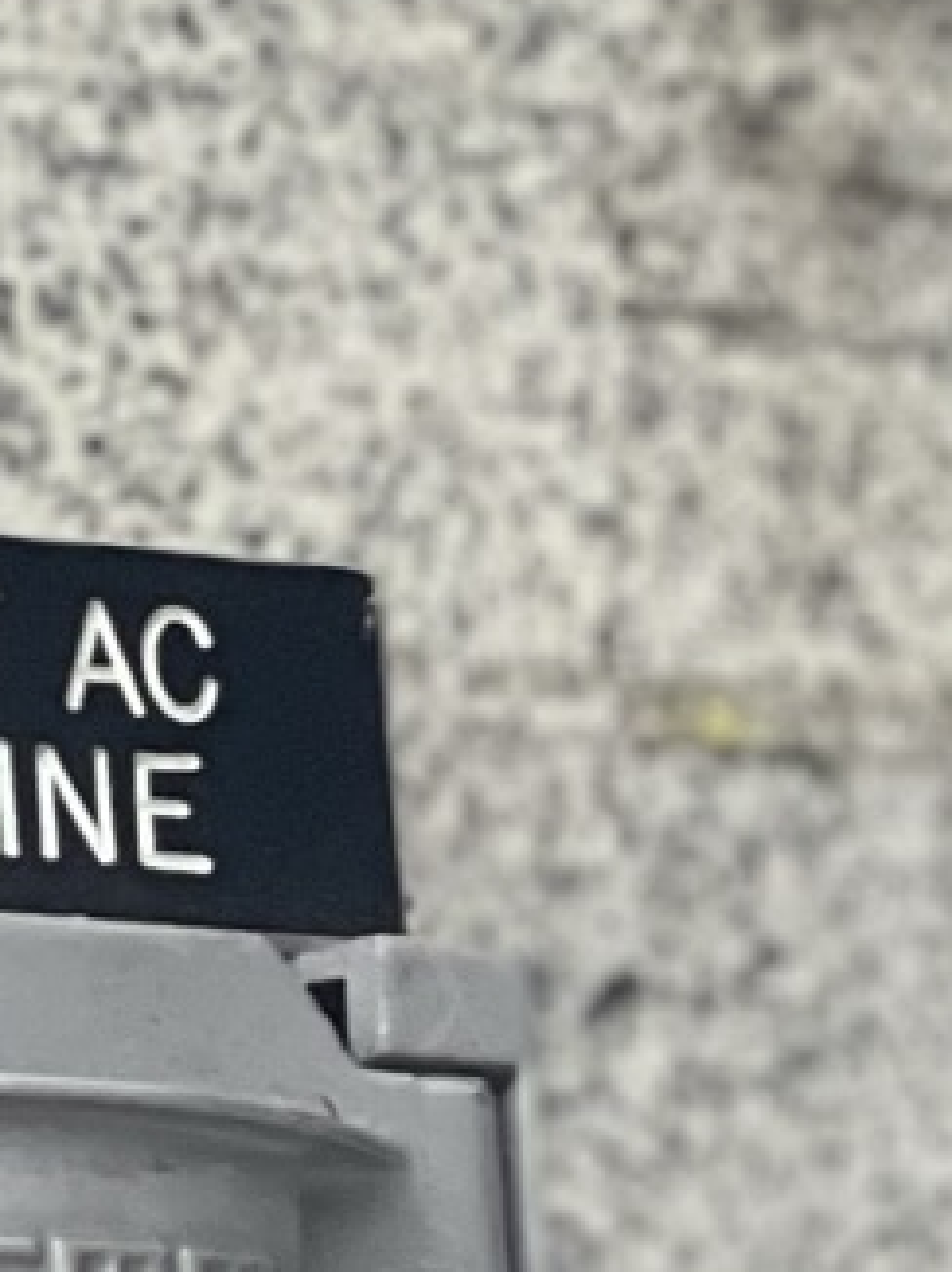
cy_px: 3313
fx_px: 12006
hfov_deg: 4.5
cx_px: 187
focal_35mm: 327
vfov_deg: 5.8
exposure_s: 1/122
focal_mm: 6
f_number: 2
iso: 125
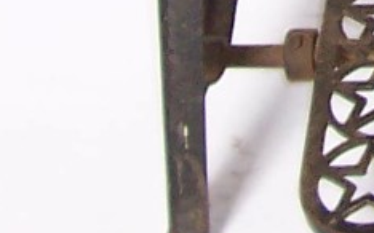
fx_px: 2455
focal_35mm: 241
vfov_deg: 5.1
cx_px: 852
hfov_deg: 8.1
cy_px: -547
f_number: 2.8
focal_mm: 5.6
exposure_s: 1/60
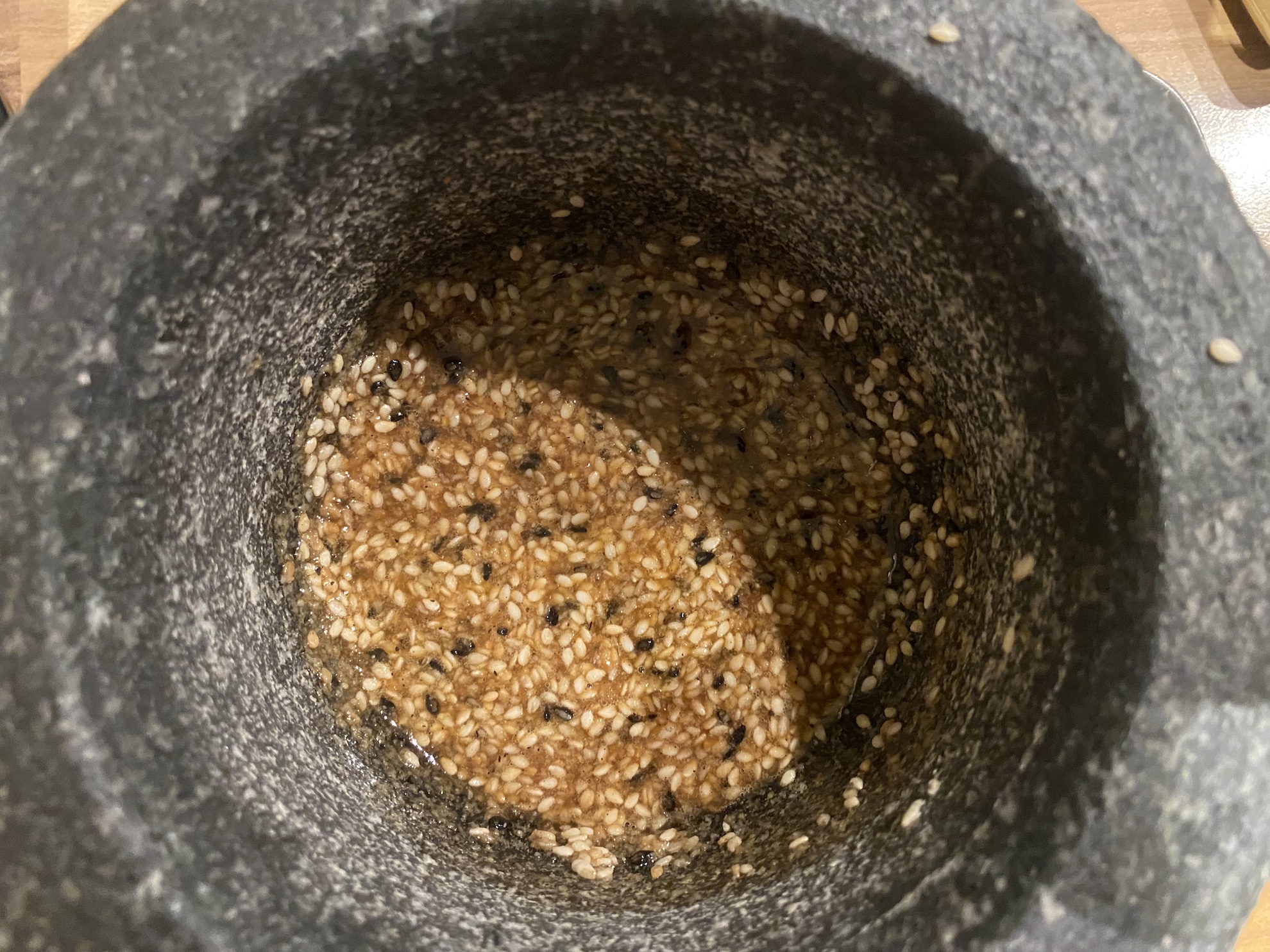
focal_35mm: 26
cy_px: 476
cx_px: 635
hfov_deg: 67.3
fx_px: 954
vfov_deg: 53.1
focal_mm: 4.25
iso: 640
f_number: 1.8
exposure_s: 1/25
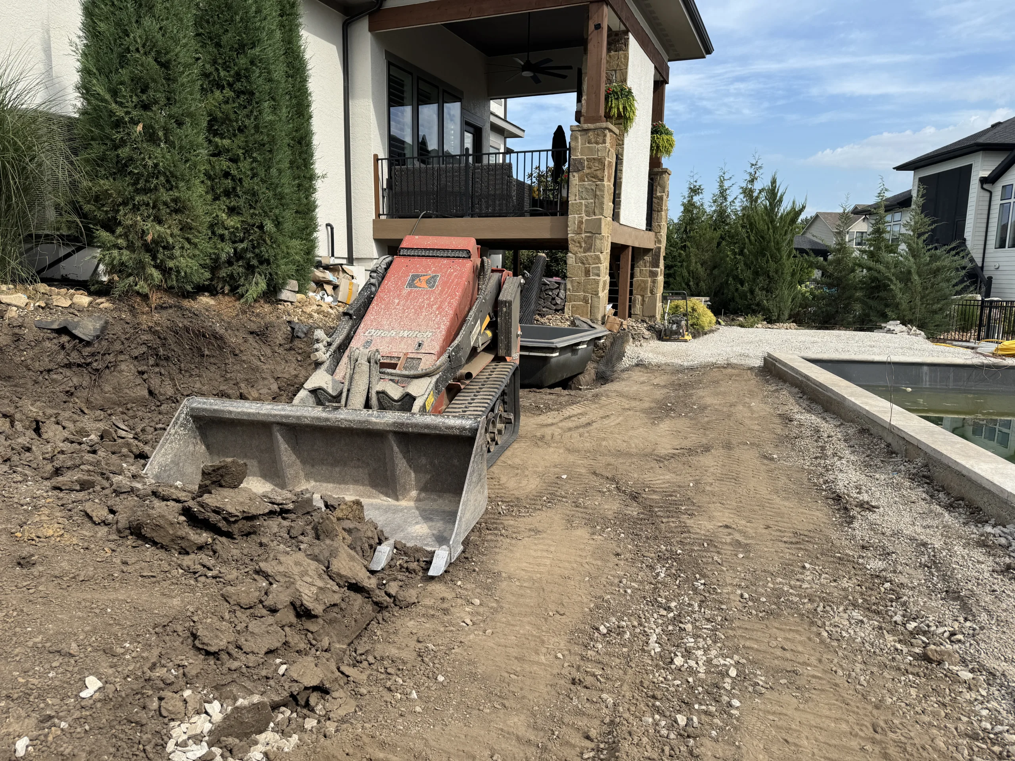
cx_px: 508
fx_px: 704
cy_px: 380
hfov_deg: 71.6
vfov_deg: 56.8
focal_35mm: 24
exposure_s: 1/2959
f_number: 1.78
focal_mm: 6.76
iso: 80
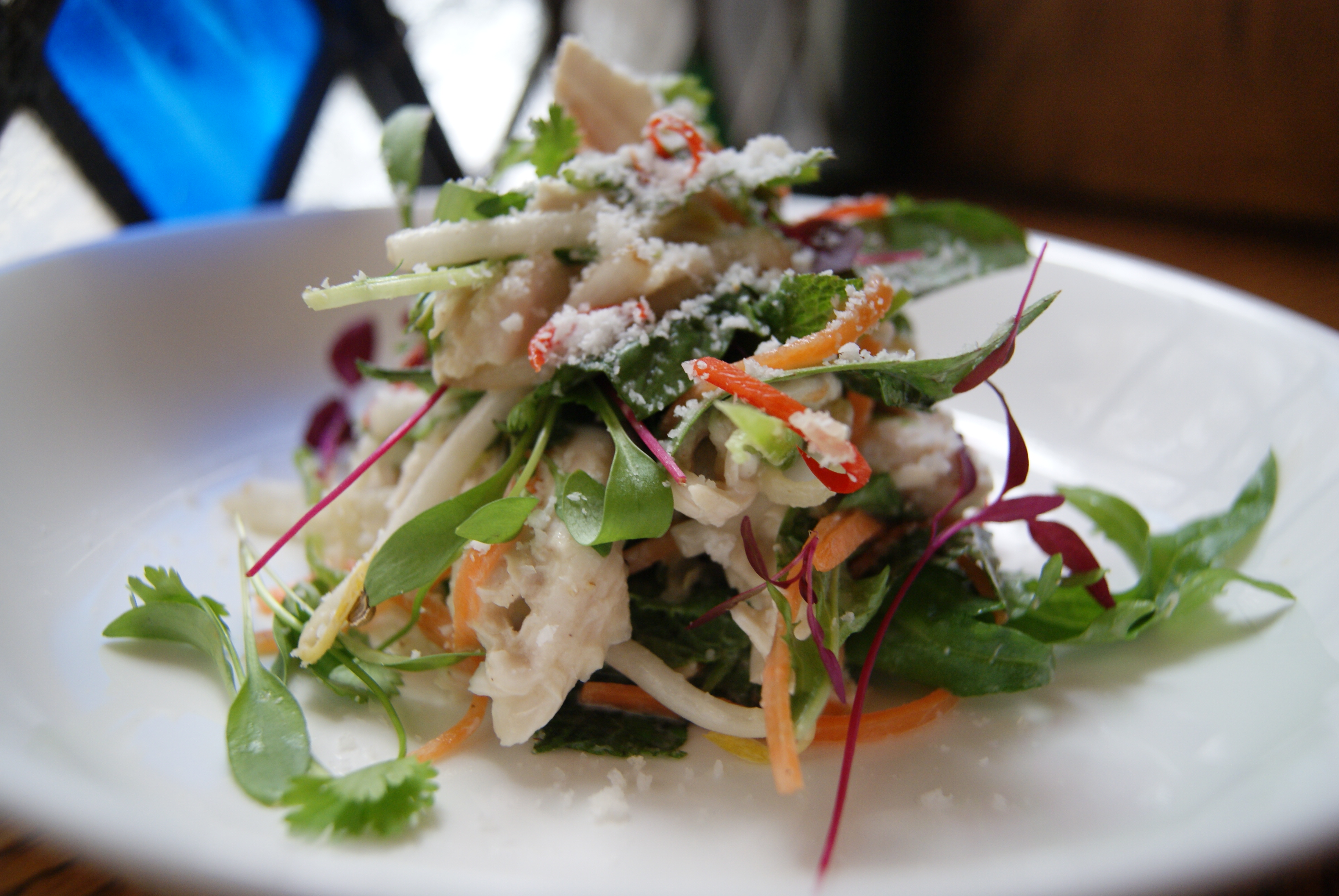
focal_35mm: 36
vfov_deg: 37.0
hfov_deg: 53.1
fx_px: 1341
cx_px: 670
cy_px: 448
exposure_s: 1/30
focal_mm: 24
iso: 400
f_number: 4
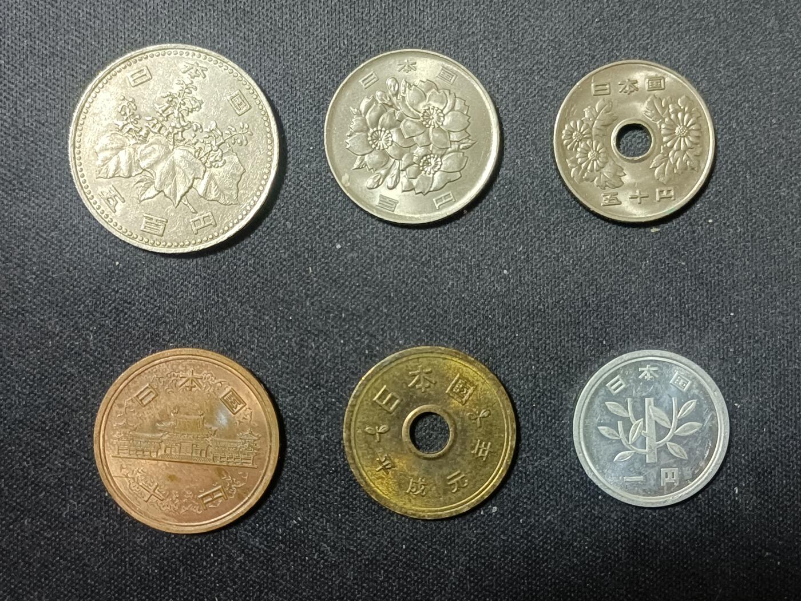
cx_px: 400
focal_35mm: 40
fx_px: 926
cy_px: 300
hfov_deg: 46.8
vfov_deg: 36.0
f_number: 1.8
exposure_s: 1/33.3
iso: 2209
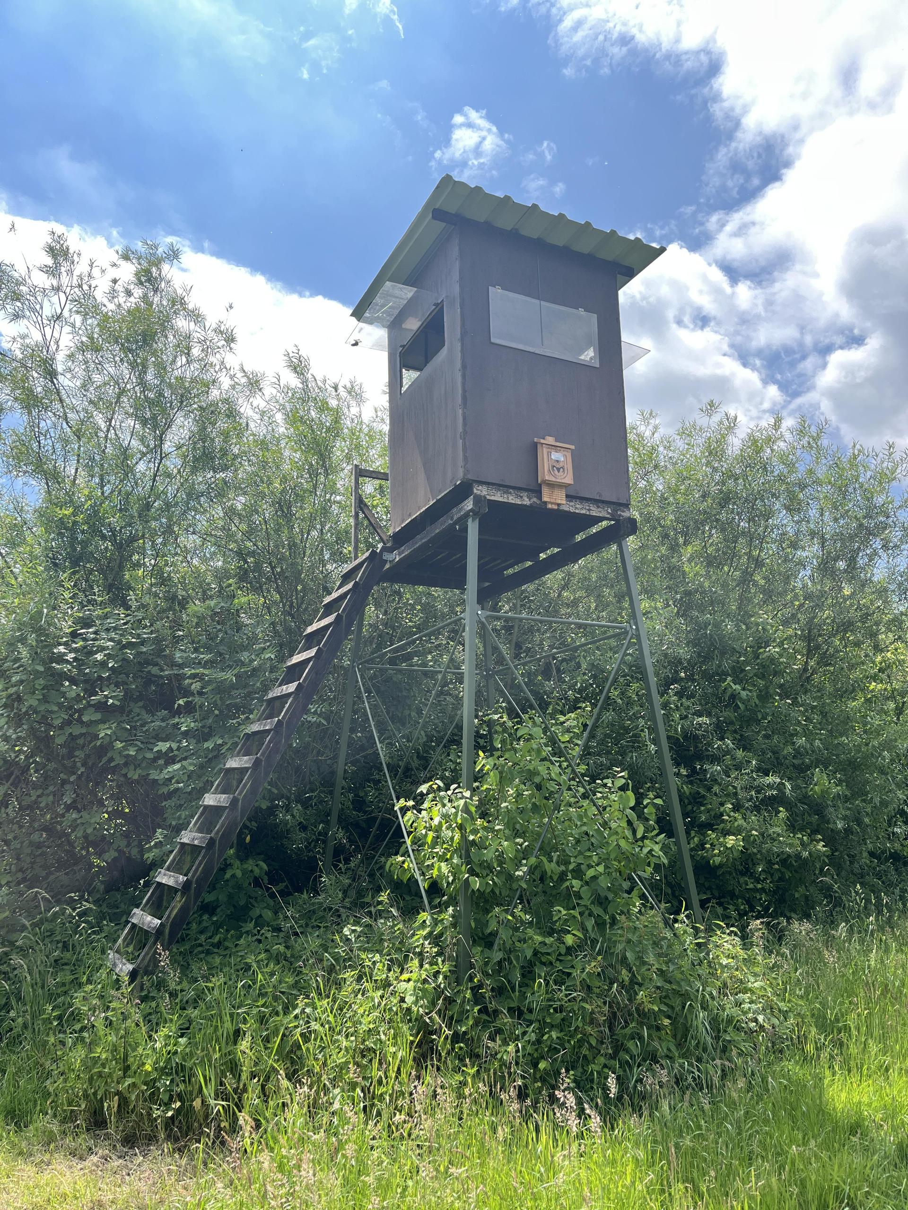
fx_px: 909
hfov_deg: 53.1
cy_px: 605
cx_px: 454
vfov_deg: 67.3
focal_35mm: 26
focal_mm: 5.1
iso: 50
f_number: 1.6
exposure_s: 1/1086
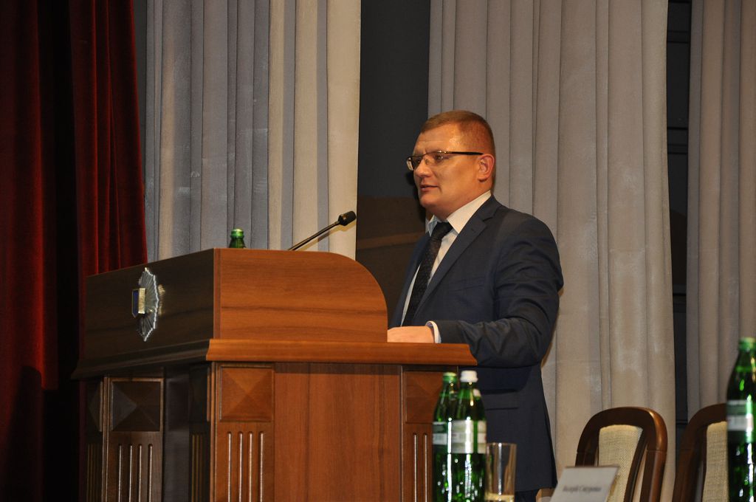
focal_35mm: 158
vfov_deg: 8.7
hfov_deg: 13.1
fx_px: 3303
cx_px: 378
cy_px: 251
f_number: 5.6
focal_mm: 105
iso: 800
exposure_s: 1/60
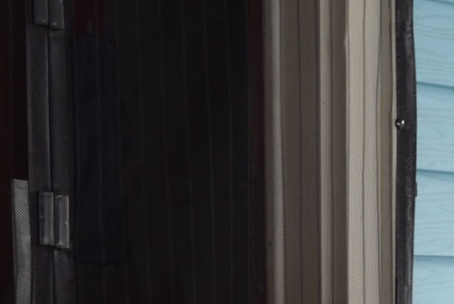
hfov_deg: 16.2
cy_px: 423
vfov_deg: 10.7
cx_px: 408
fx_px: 1570
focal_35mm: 124
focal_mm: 29
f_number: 6.3
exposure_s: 1/80
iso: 200
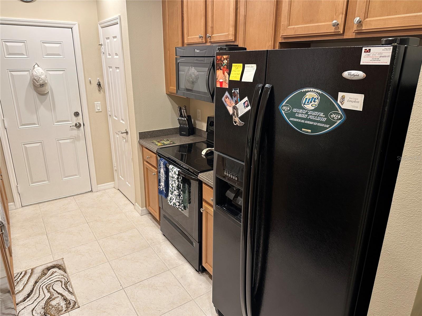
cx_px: 211
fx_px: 293
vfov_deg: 56.8
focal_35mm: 24
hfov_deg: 71.6
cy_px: 158
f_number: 1.78
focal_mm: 6.86
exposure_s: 1/60
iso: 200
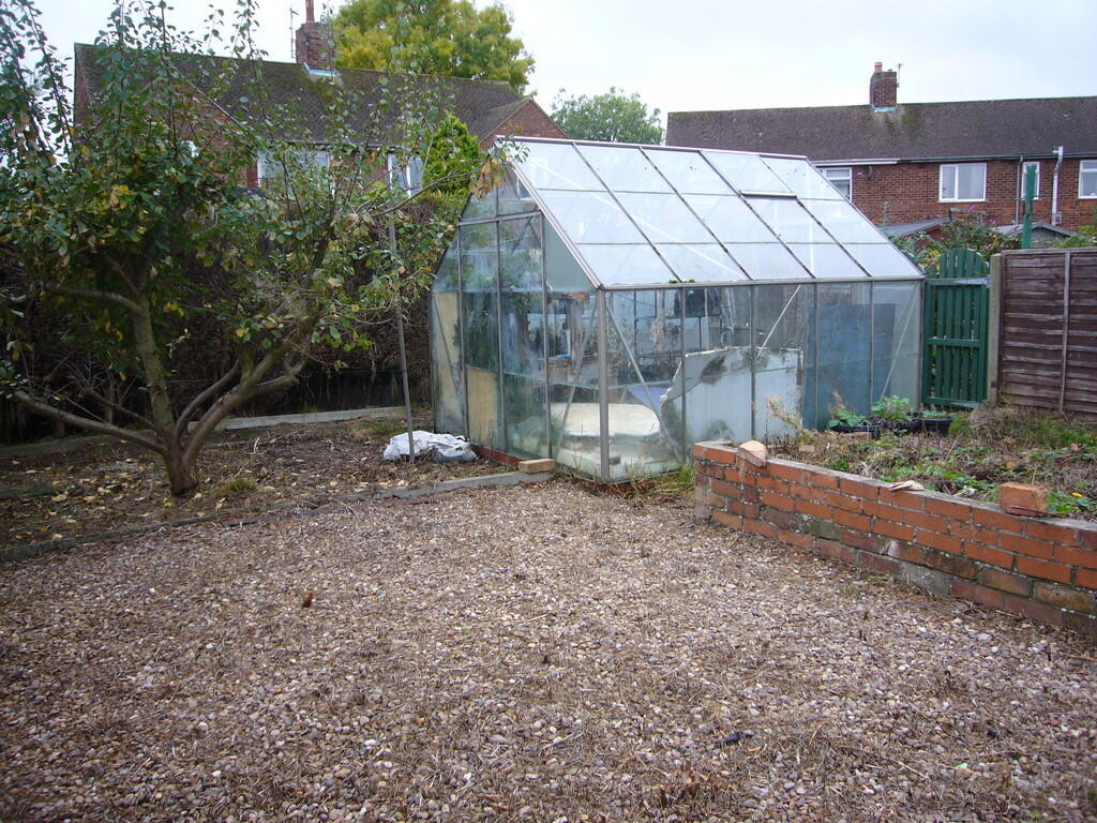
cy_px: 412
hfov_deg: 63.4
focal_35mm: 28
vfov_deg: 49.7
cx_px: 548
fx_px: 887
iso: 80
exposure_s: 1/60
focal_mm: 4.6
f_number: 2.8
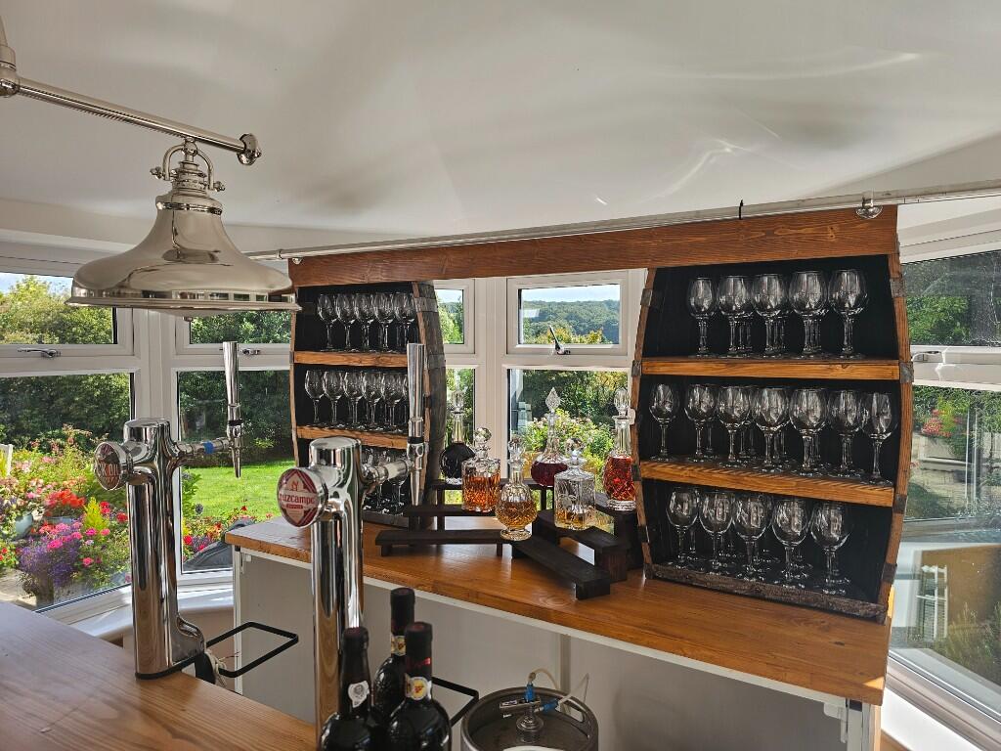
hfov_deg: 73.9
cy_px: 376
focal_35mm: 23
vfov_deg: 58.9
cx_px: 500
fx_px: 665
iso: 10
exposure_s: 1/120
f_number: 1.7
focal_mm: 6.3
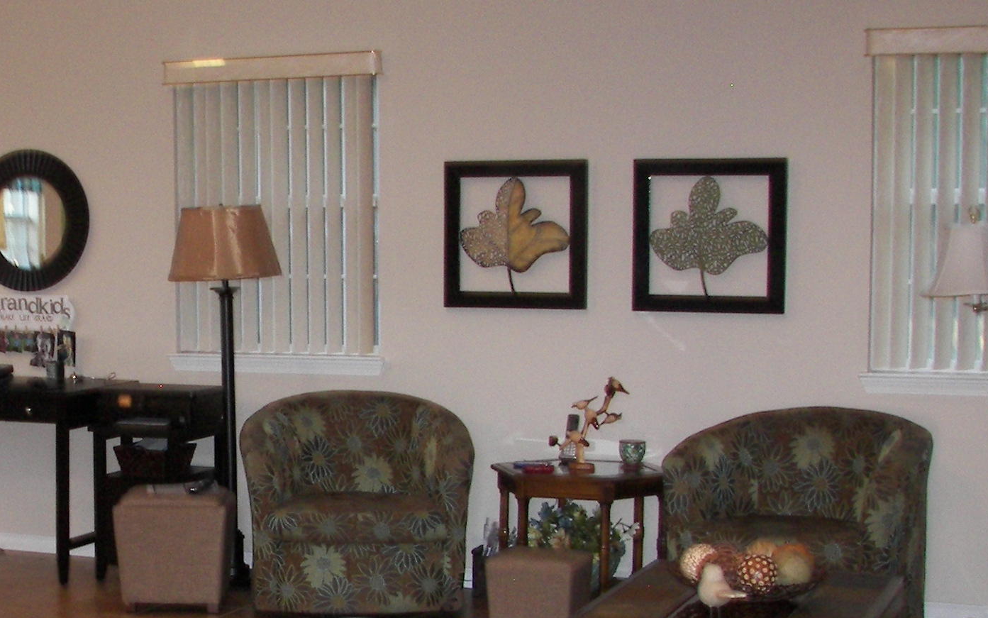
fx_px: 1912
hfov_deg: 28.2
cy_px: 423
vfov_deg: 18.3
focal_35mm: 71
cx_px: 157
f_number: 2.8
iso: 125
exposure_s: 1/30
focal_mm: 6
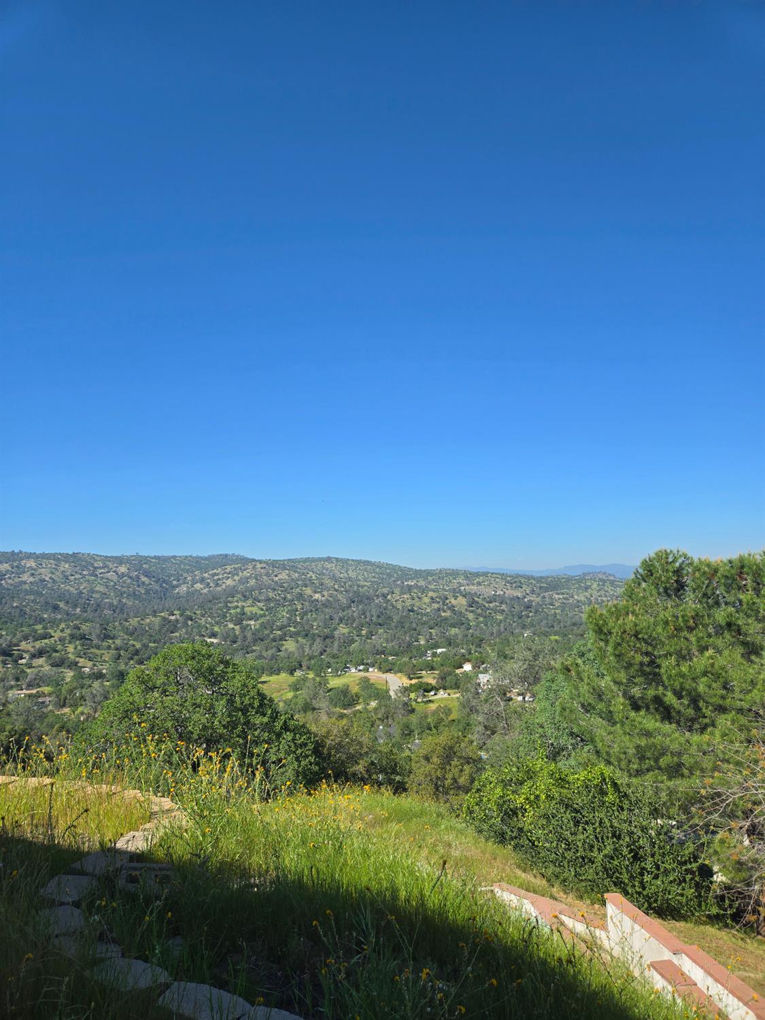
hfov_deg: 58.9
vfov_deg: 73.9
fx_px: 678
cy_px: 510
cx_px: 382
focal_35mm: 23
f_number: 1.8
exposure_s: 1/1962
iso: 25
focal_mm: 5.4
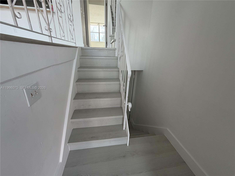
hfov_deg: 102.1
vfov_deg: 85.7
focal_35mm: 14
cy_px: 88
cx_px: 118
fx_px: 95
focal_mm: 2.22
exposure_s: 1/137
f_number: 2.2
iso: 50
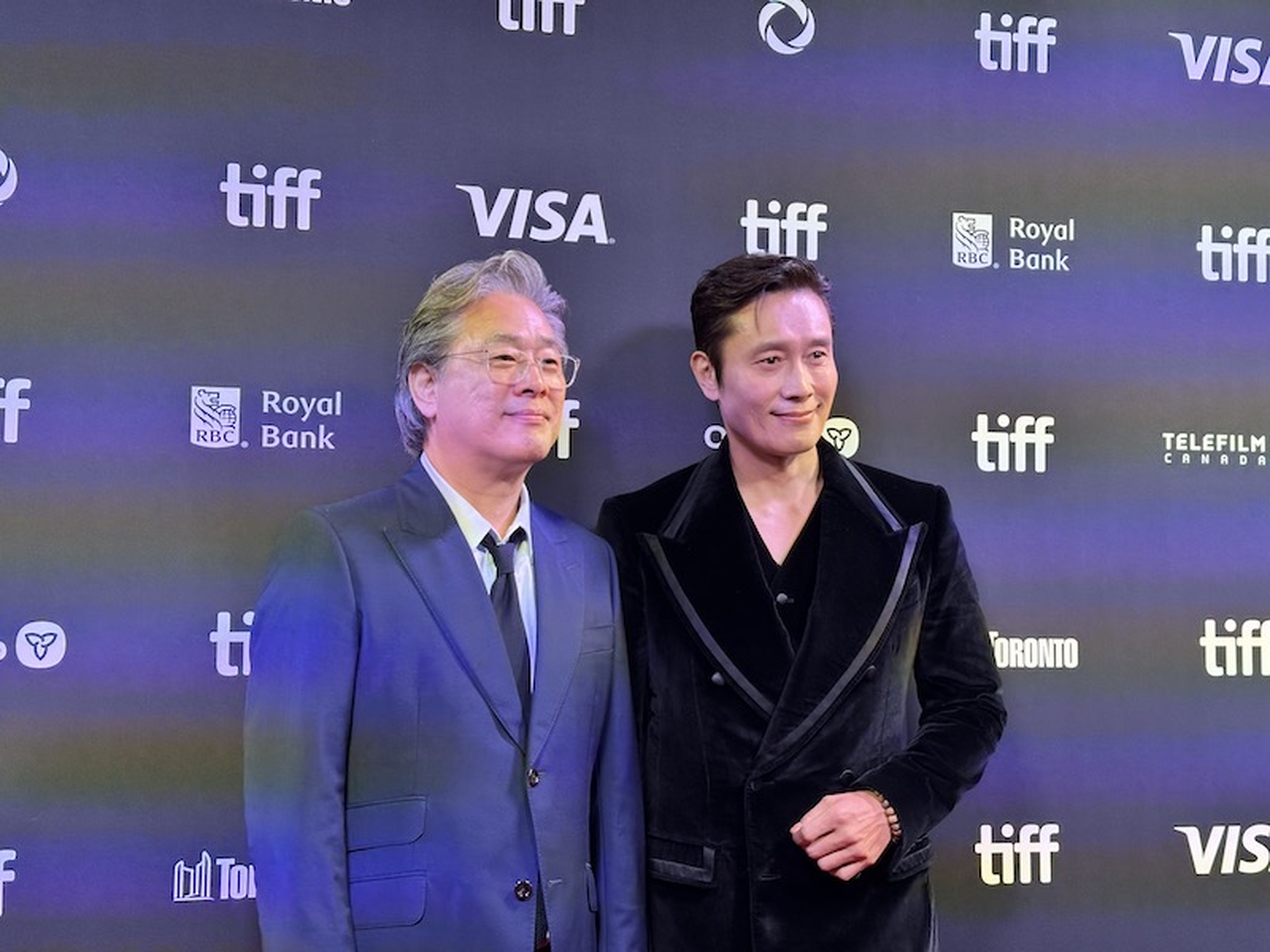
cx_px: 635
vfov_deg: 30.3
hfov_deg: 39.7
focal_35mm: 48
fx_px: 1761
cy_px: 476
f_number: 1.78
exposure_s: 1/568
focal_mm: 6.86
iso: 125
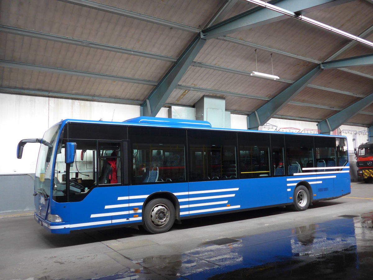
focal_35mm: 29
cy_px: 140
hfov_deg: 61.7
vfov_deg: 48.2
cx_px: 186
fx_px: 312
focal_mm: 6
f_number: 2
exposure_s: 1/60
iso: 250
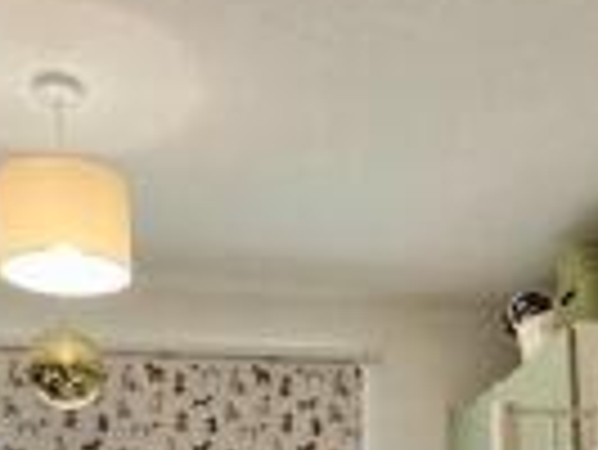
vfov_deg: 21.1
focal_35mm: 57
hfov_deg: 33.5
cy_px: 700
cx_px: 384
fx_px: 986
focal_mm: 1.57
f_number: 1.8
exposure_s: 1/100
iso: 200
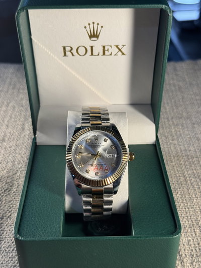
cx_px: 100
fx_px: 371
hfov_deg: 30.3
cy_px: 134
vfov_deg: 39.6
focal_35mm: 48
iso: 50
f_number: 1.78
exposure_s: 1/111
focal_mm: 6.76
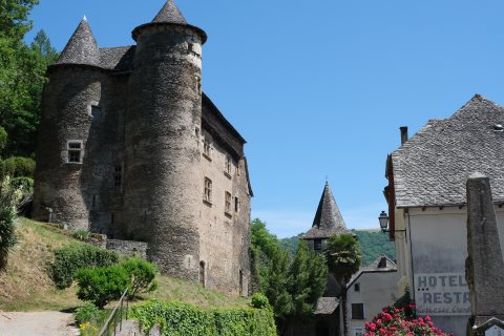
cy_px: 168
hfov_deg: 45.4
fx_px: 602
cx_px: 252
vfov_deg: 31.2
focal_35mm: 43
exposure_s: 1/750
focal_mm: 28.9
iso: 320
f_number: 5.6
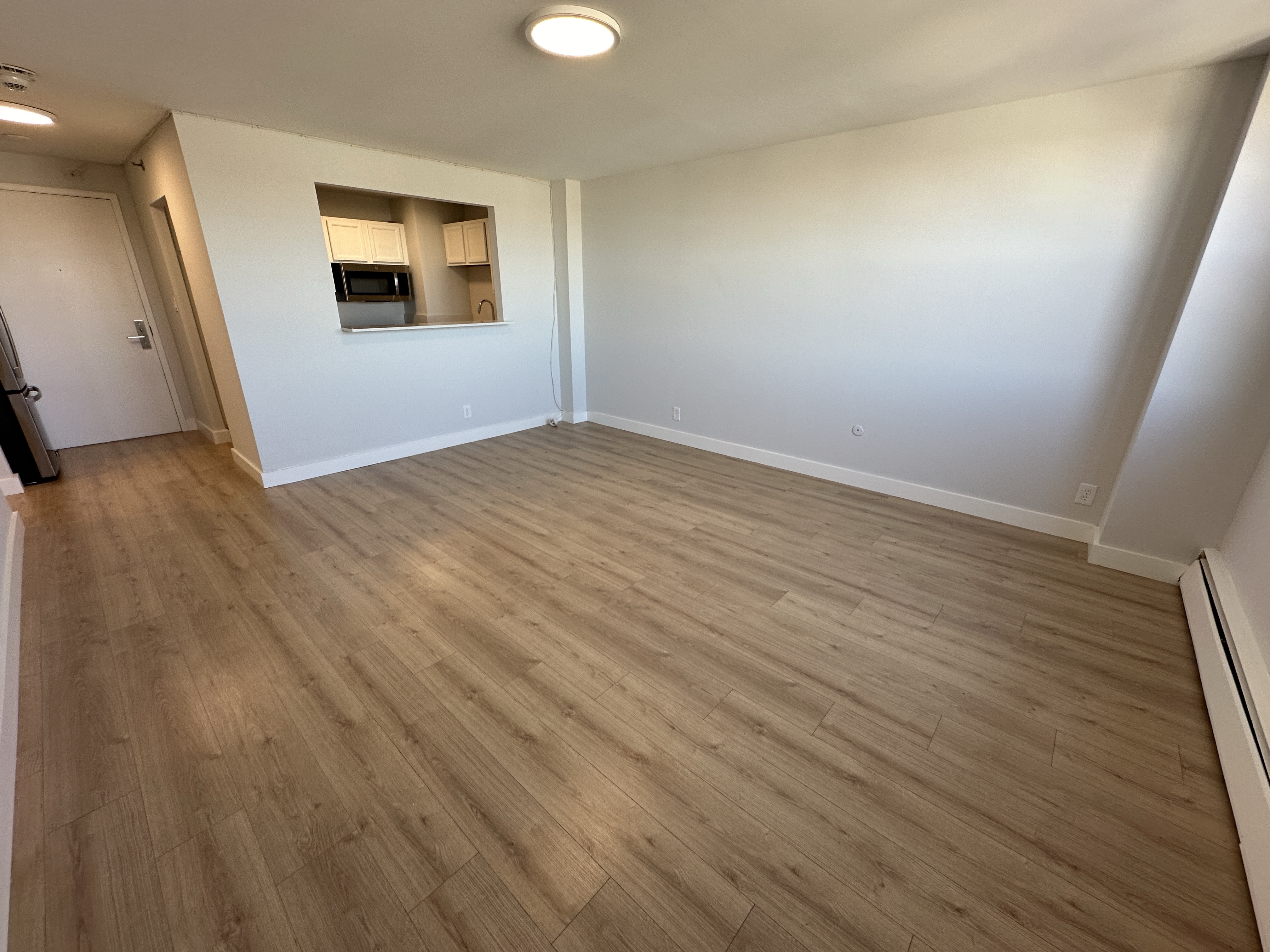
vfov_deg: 85.7
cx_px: 635
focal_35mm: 14
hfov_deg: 102.1
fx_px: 514
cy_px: 476
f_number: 2.2
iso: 100
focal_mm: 2.22
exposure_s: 1/120
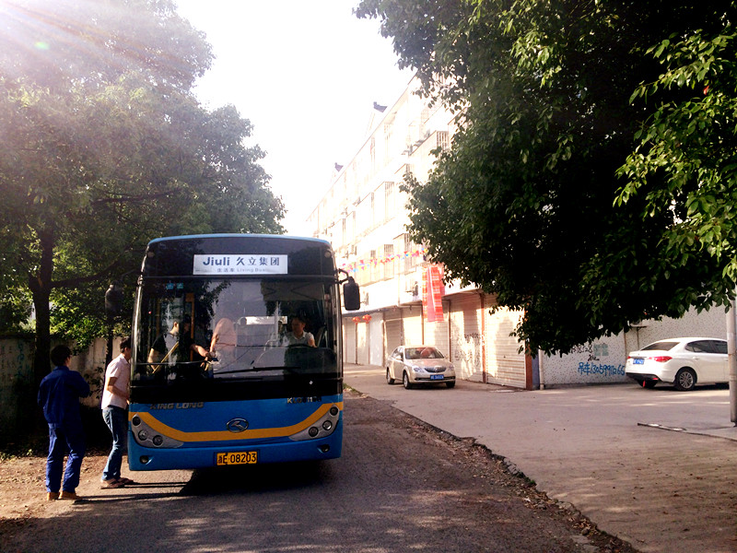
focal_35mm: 30
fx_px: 639
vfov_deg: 46.8
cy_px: 276
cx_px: 368
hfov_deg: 60.0
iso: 50
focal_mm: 4.12
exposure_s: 1/1026
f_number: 2.2
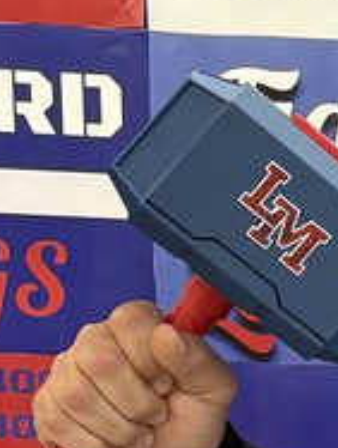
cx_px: 882
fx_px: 1842
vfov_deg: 13.5
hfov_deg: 9.1
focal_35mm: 142
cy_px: 517
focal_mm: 5.96
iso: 200
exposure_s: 1/60
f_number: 1.6
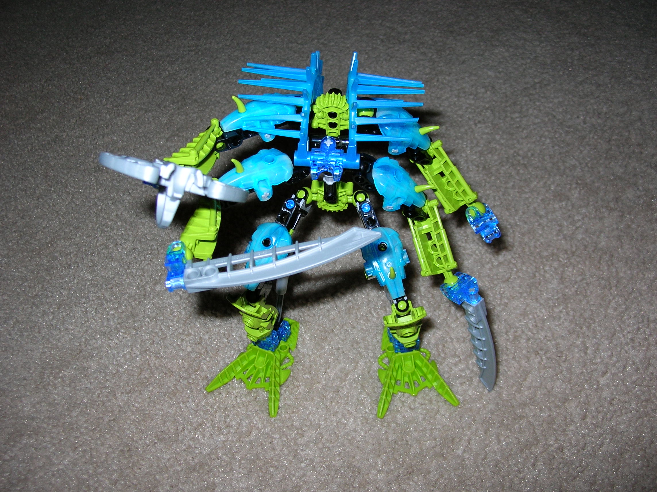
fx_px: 683
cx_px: 328
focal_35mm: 36
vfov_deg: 39.6
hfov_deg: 51.4
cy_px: 246
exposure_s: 1/60.1
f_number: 2.7
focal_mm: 6
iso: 50
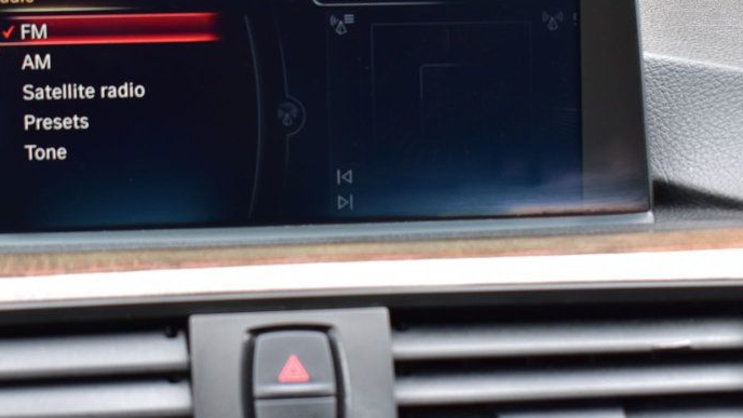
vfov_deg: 14.8
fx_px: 1611
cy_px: 218
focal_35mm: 82
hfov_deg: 25.9
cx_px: 325
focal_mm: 35
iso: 400
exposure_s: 1/25
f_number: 7.1
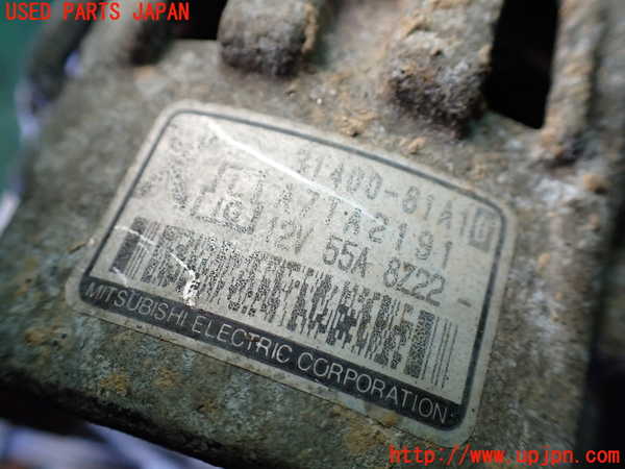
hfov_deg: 60.0
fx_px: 542
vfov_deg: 46.8
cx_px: 312
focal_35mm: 30
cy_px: 234
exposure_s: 1/125
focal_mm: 5.4
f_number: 2.3
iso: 320
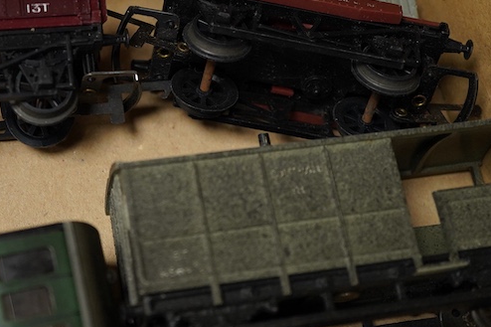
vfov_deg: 16.5
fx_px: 1118
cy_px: 76
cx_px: 138
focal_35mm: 82
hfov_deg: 24.6
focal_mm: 30
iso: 1250
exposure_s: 1/160
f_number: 3.5
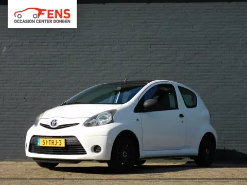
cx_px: 124
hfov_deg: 24.4
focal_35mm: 80
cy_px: 92
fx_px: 571
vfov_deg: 18.4
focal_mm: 14.3
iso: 125
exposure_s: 1/800
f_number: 4.5
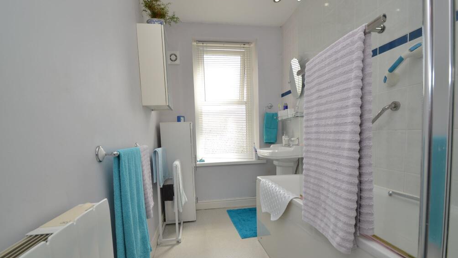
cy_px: 148
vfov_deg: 66.7
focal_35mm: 16
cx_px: 226
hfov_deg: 99.4
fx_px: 194
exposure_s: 1/125
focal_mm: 10
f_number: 5.6
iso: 180
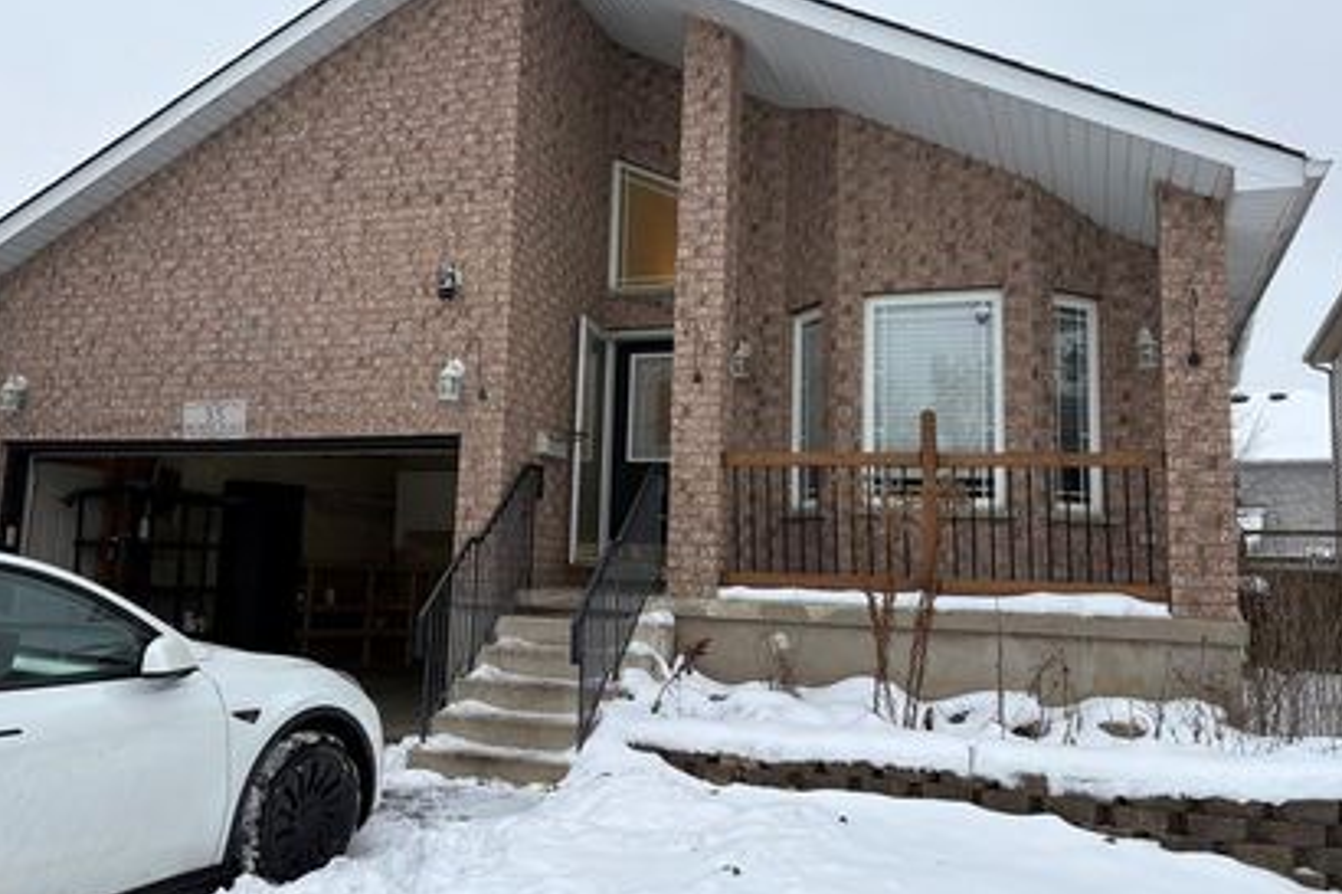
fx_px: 1230
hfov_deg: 57.1
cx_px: 602
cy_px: 391
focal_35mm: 33
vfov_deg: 39.9
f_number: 1.6
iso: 50
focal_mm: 5.96
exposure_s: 1/561
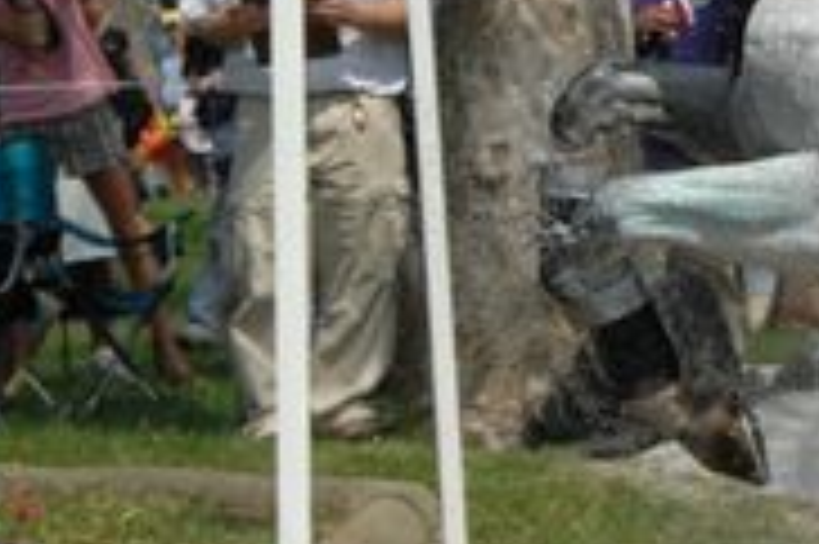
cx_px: 1197
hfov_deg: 4.9
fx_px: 9592
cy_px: 25
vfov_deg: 3.2
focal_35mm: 422
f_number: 9.5
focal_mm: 80
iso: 500
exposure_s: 1/1000
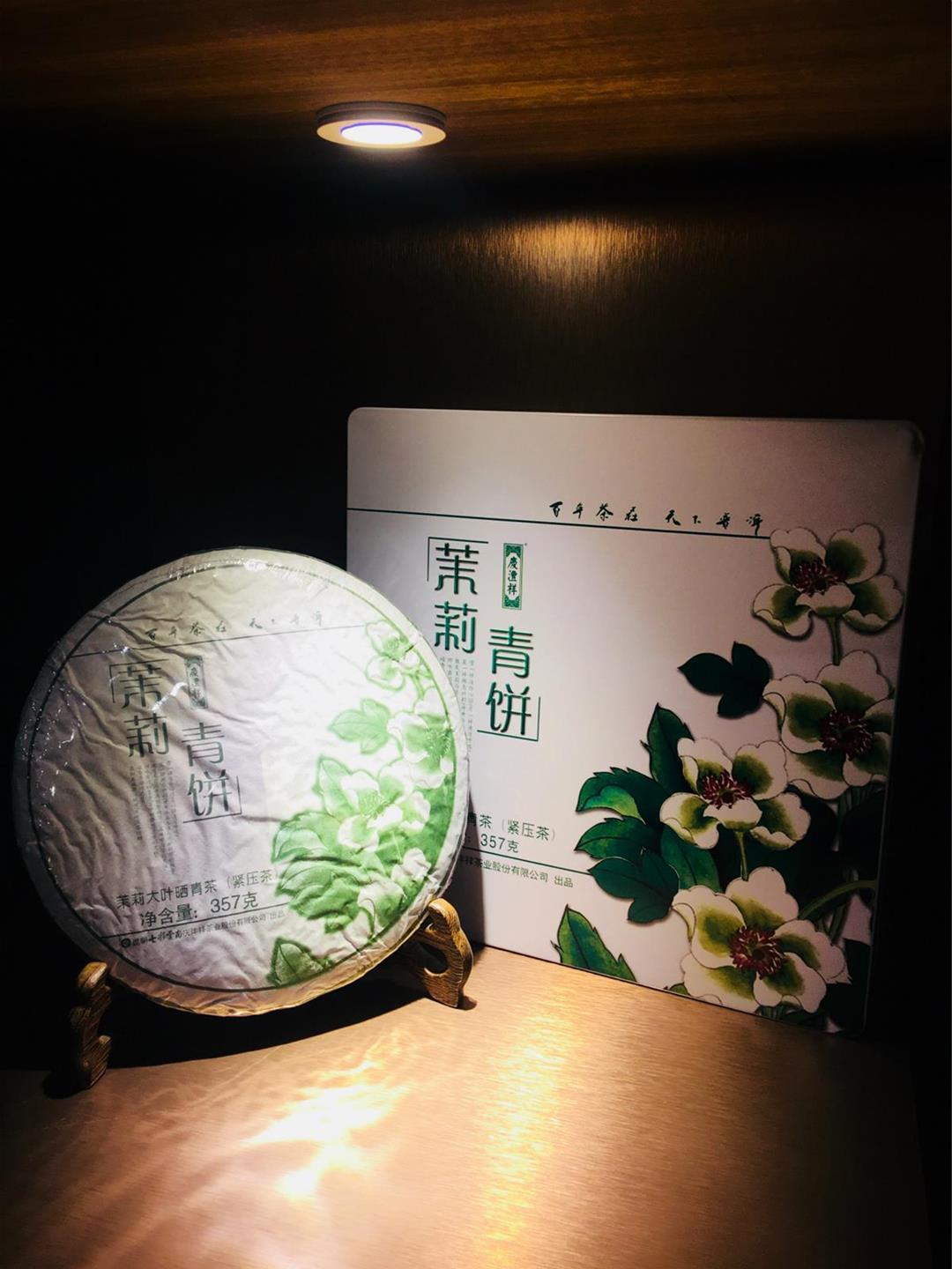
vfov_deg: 61.7
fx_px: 1063
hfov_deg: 48.2
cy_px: 634
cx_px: 476
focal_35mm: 29
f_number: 2.2
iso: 32
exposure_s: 1/50
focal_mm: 4.15
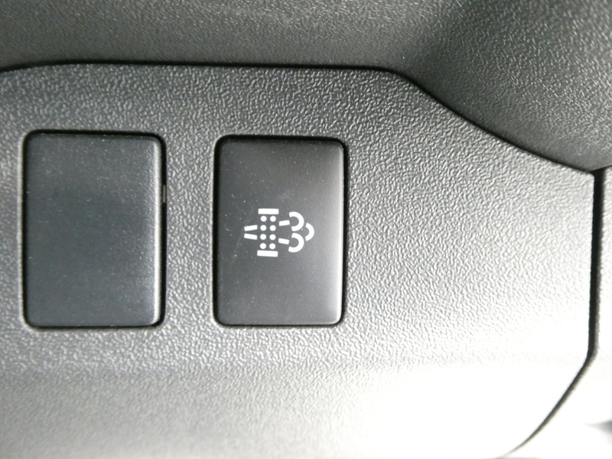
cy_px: 230
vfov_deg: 40.7
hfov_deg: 52.6
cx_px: 306
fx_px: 619
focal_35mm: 35
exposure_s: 1/15
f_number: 3.7
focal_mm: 6.3
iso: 1600
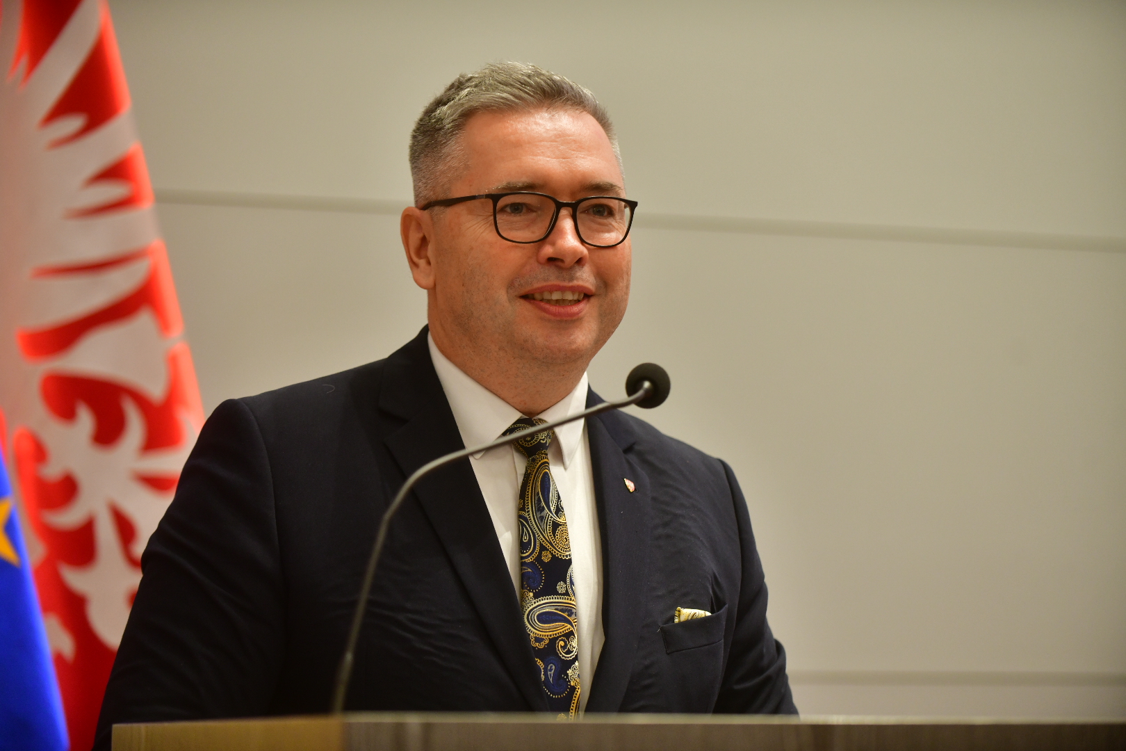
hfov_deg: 17.1
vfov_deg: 11.4
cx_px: 563
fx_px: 3753
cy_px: 376
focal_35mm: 120
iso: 800
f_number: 2.8
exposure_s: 1/125
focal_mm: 120
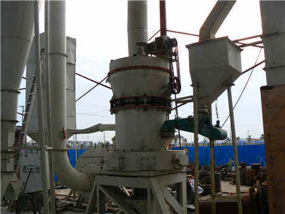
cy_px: 107
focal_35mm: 36
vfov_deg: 39.6
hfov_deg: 51.4
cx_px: 142
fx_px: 296
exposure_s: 1/125
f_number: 4.5
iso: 80
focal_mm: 6
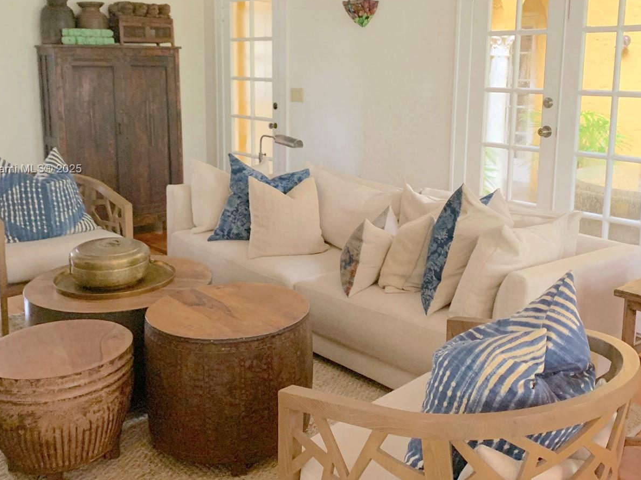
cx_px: 341
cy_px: 170
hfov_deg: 52.6
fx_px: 648
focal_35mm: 35
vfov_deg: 40.3
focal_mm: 4.25
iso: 400
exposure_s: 1/38
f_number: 1.8
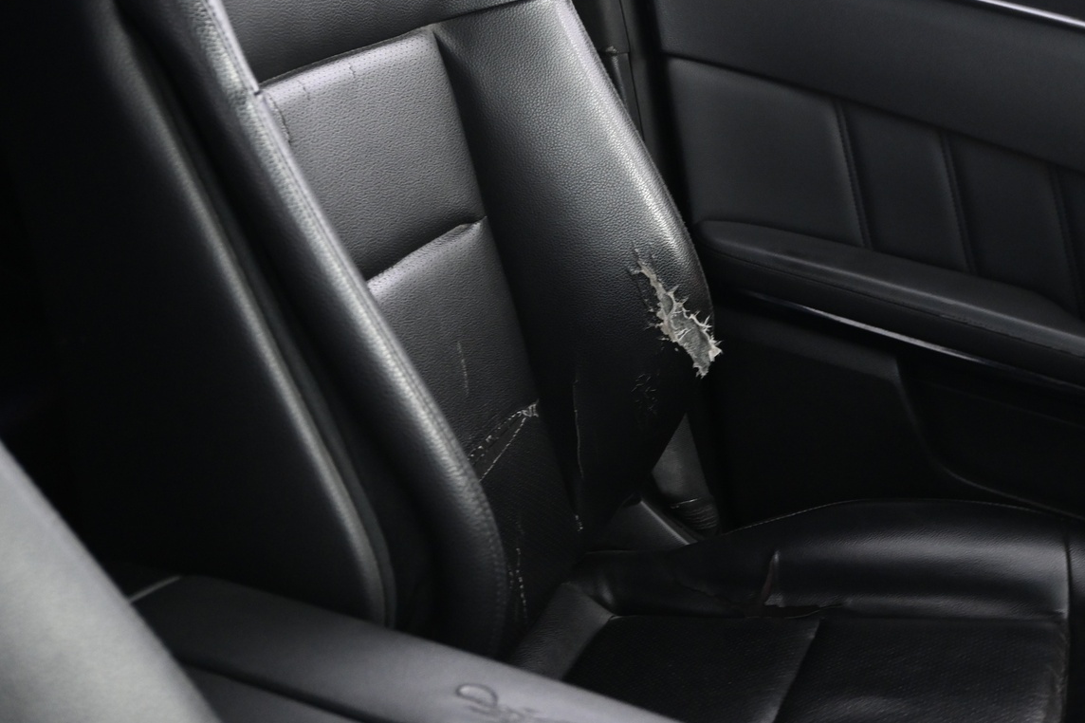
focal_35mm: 52
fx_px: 1569
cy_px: 255
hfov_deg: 38.1
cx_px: 632
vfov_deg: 25.8
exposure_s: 1/8
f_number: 4.2
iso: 1600
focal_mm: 24.5
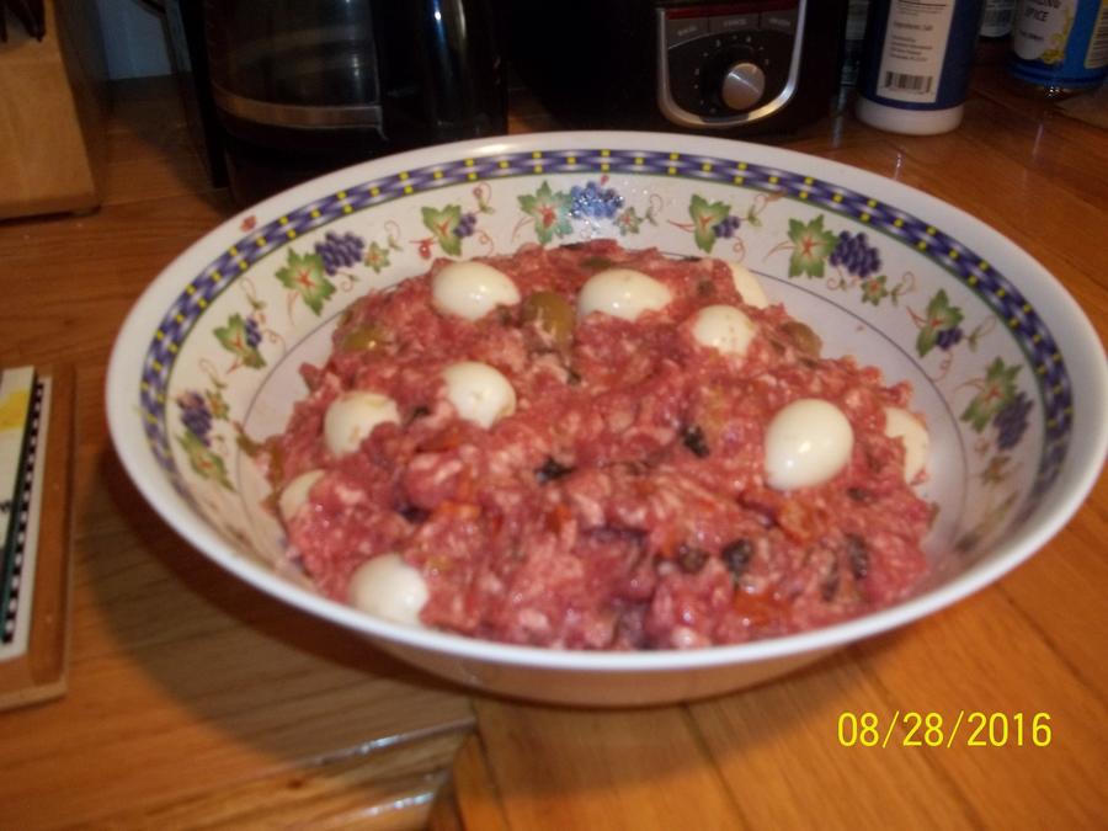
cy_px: 416
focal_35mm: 32
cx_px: 554
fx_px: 1024
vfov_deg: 44.2
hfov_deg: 56.8
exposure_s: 1/30
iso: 160
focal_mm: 5.7
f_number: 2.9
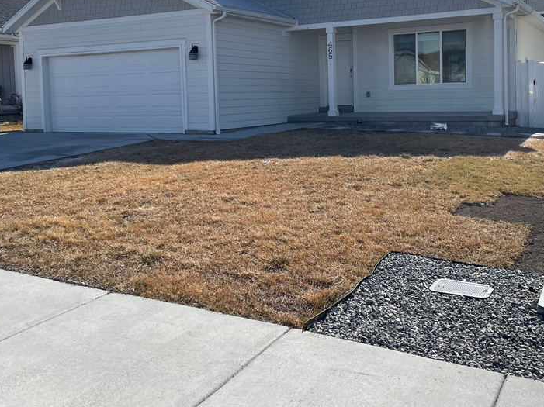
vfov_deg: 37.0
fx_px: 597
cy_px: 116
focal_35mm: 38
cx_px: 314
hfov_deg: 48.8
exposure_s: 1/6494
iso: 32
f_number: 1.6
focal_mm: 4.2
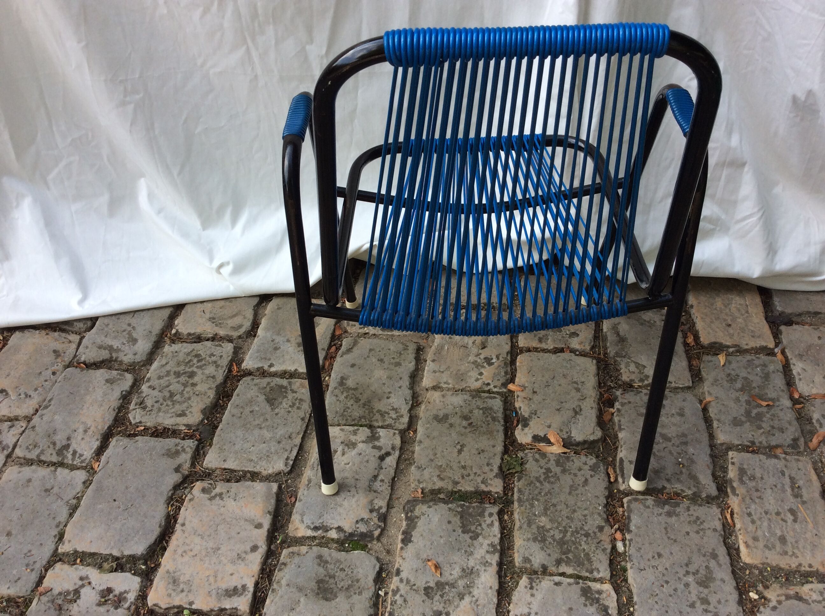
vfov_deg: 44.1
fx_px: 762
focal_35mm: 32
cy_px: 308
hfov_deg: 56.9
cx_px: 412
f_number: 2.4
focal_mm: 3.3
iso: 32
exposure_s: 1/240
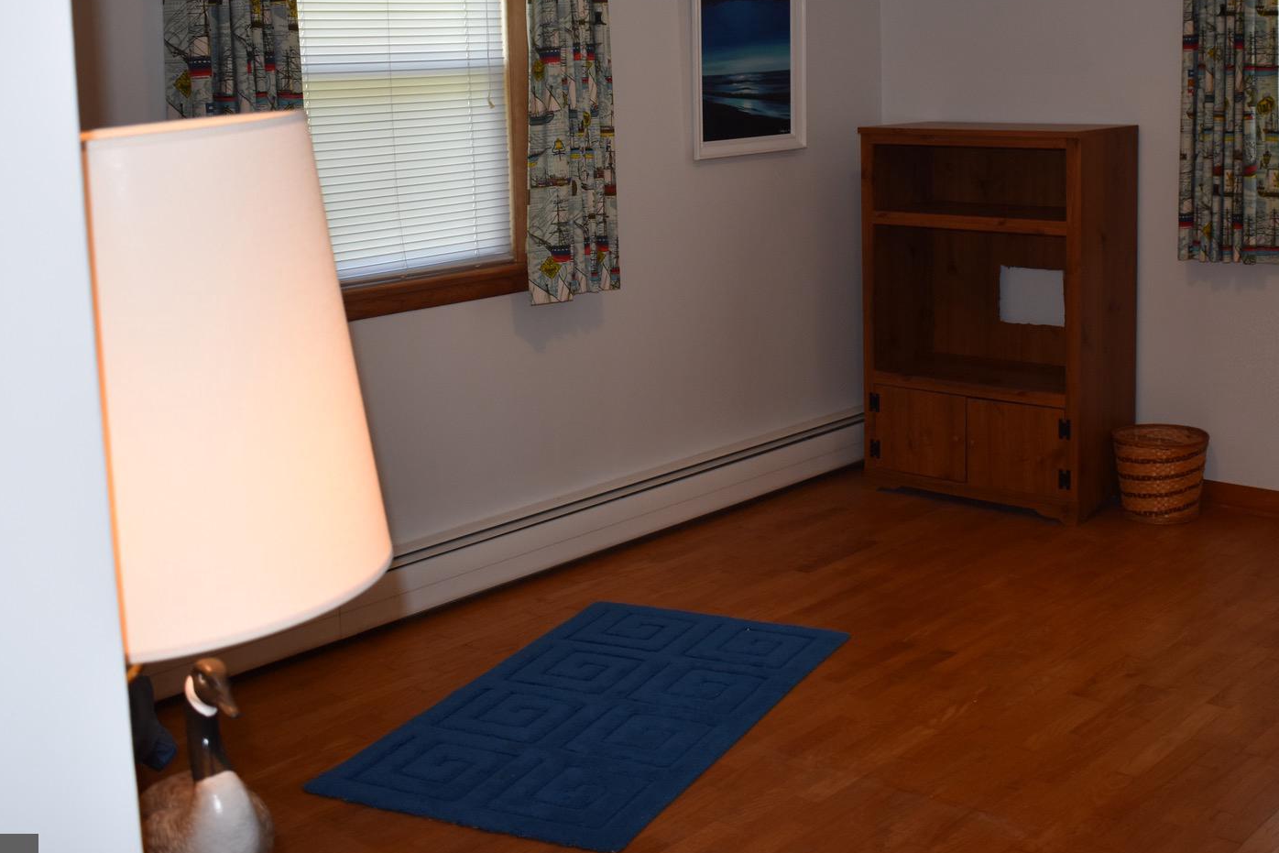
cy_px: 275
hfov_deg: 44.2
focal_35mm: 44
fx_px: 1563
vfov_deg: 30.3
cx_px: 773
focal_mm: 20
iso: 400
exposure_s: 1/60
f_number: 4
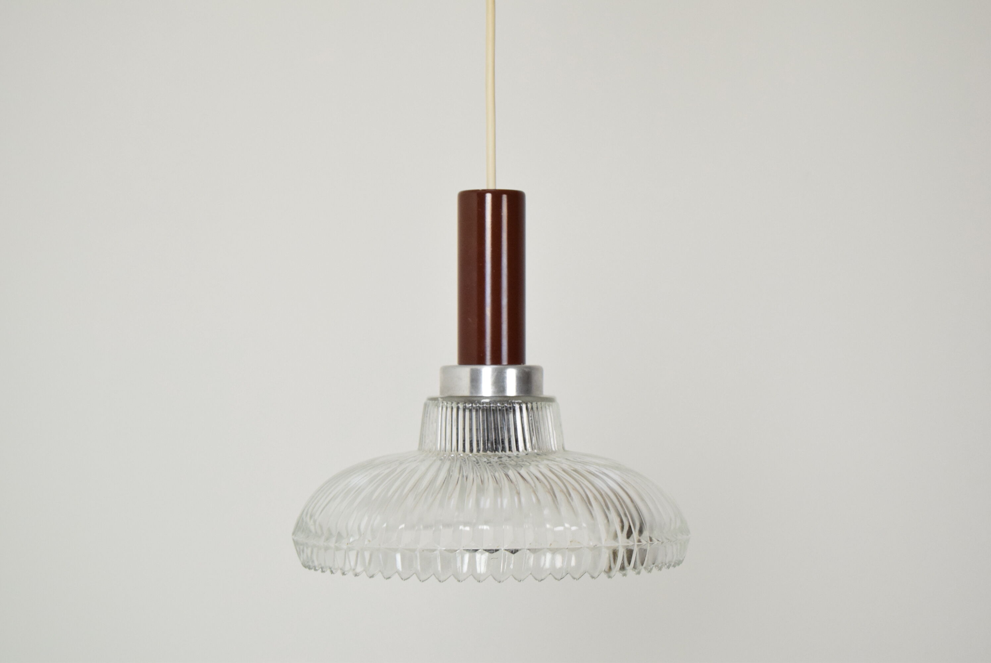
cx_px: 496
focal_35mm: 82
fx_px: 2273
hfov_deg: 24.6
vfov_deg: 16.6
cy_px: 332
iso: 1600
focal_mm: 55
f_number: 6.3
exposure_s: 1/160
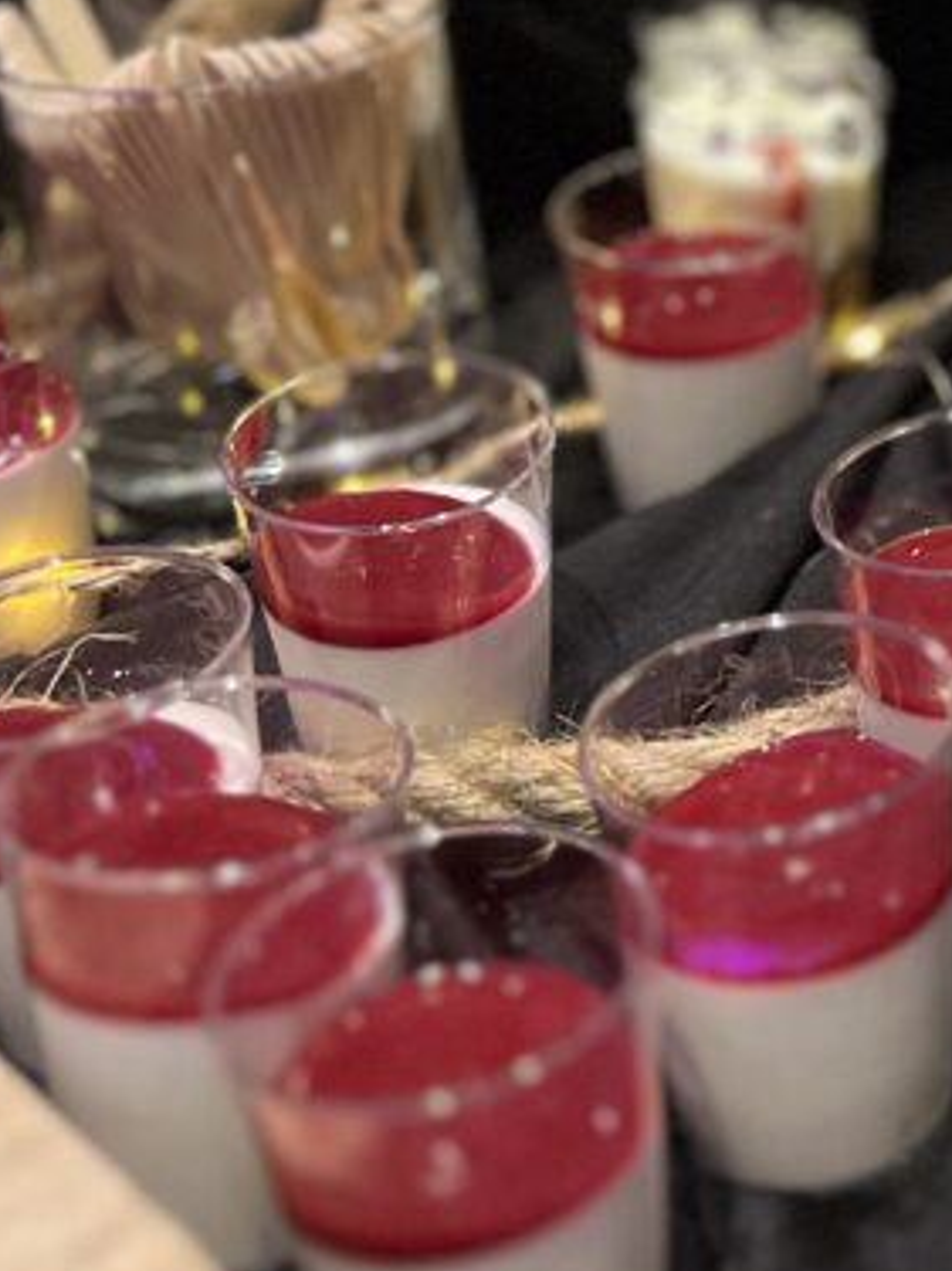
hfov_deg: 19.1
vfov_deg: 26.5
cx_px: 1257
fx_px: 2605
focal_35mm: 71
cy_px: 129
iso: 500
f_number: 1.5
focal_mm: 5.7
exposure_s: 1/55
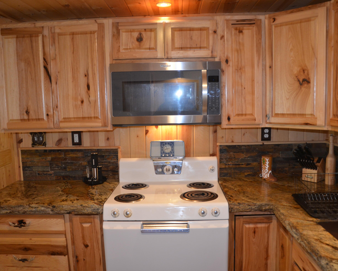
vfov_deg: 47.1
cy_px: 134
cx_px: 171
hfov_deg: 57.2
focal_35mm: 31
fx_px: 310
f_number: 3.5
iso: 800
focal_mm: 18
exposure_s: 1/60
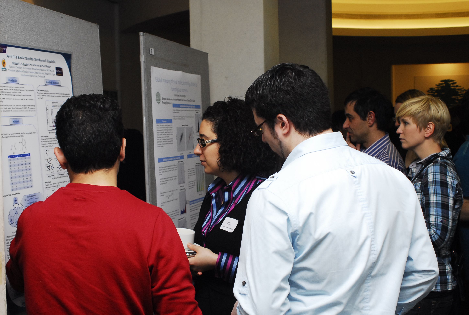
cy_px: 158
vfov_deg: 22.7
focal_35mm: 60
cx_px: 234
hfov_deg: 33.3
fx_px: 783
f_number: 7.1
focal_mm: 40
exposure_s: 1/60
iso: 800
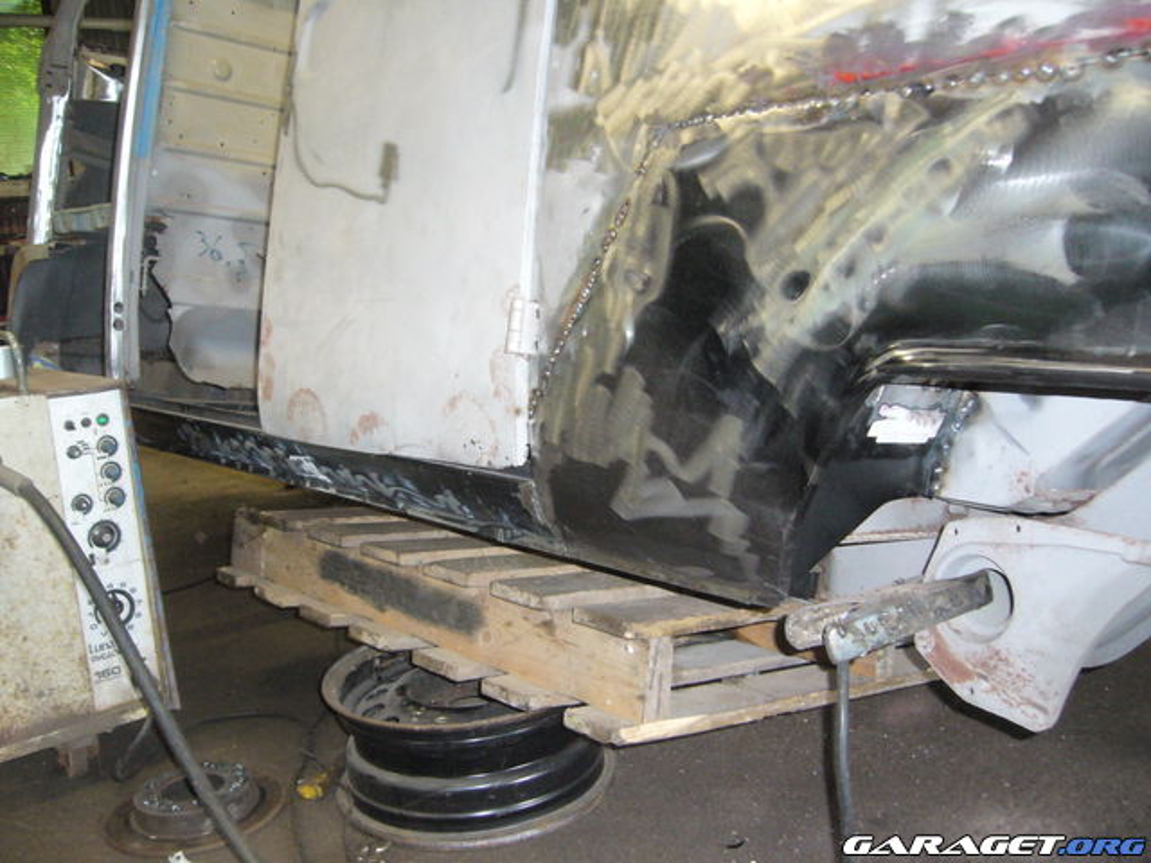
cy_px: 432
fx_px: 1164
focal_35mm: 35
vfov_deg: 40.7
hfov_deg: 52.6
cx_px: 576
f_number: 2.8
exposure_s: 1/30
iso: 320
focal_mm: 5.8
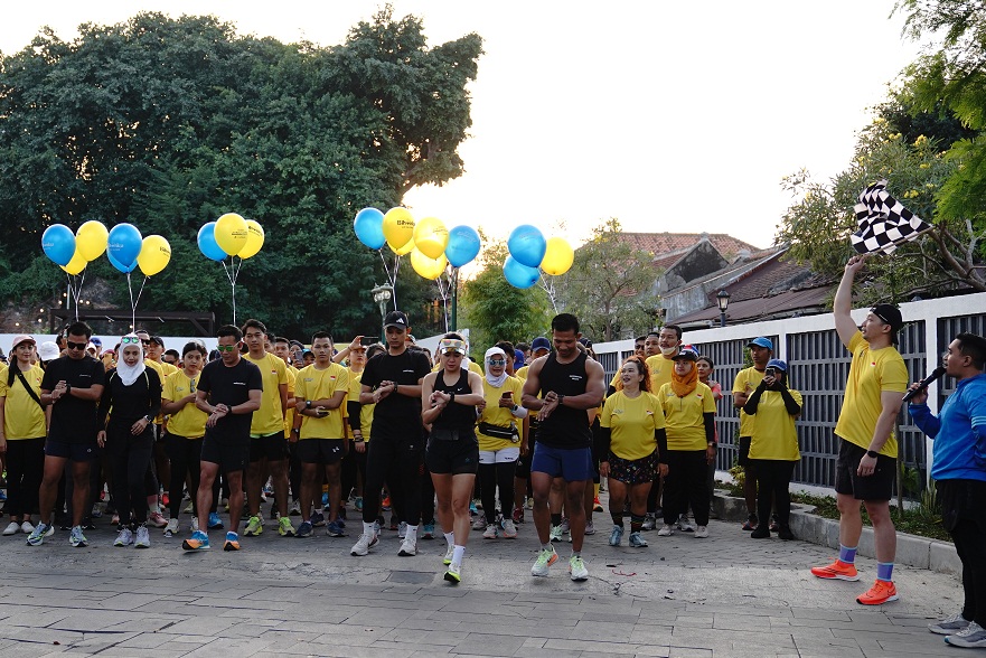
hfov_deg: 51.9
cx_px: 493
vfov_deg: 36.0
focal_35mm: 37
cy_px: 329
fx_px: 1014
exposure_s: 1/500
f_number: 2.8
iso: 400
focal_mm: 37
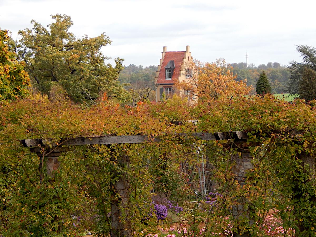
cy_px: 118
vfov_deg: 7.1
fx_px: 1908
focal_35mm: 209
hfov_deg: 9.5
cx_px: 158
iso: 125
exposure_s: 1/125
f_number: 5.4
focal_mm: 37.1
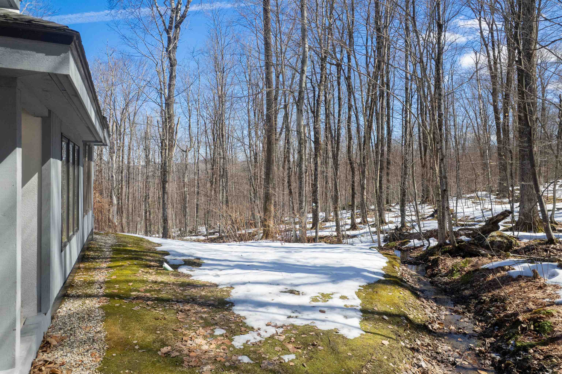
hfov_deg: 78.6
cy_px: 187
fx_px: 343
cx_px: 281
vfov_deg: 57.2
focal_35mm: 22
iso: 200
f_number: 2.8
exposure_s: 1/160
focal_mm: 8.38
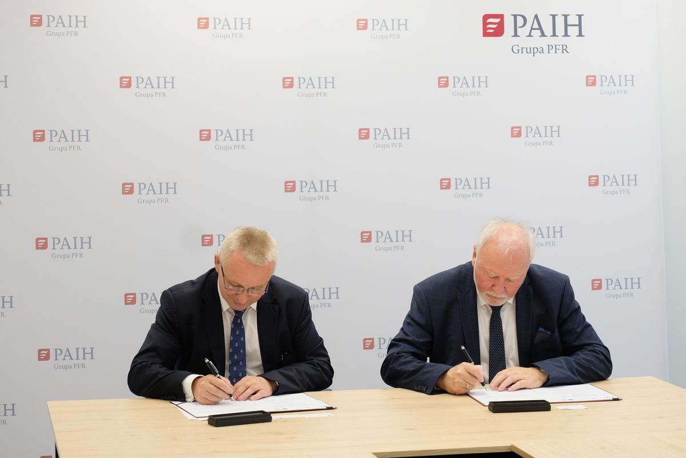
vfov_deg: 16.3
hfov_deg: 24.2
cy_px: 229
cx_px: 343
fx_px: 1601
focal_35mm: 84
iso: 800
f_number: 4.6
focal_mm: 56.2
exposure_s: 1/60
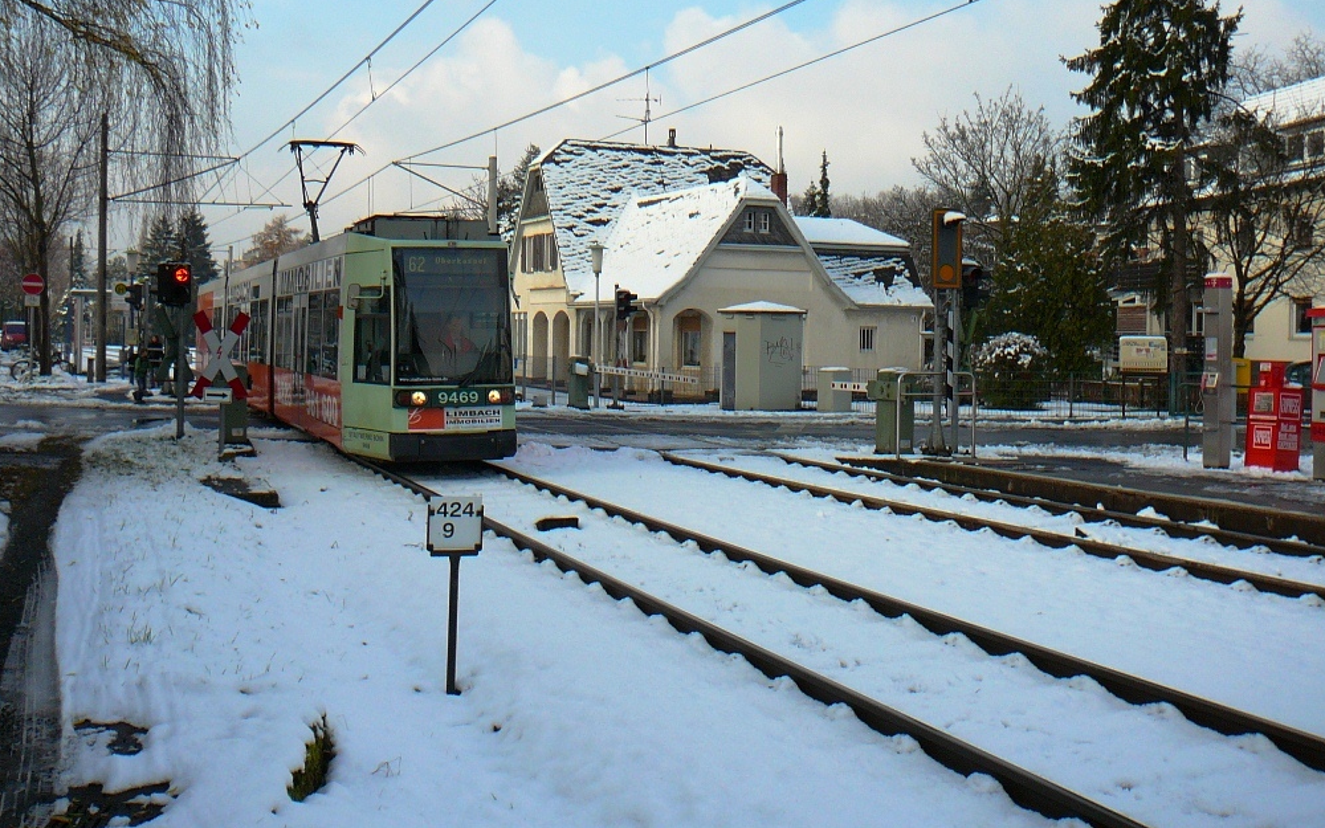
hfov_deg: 51.5
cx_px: 669
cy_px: 375
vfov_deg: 33.6
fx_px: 1372
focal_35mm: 38
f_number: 2.8
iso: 80
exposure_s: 1/800
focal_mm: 5.2
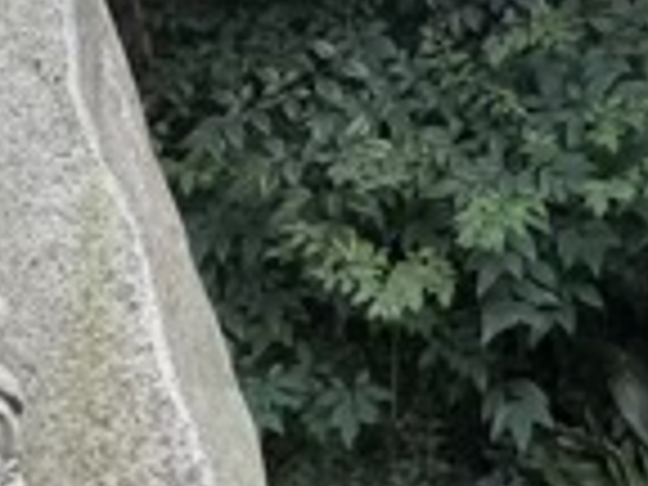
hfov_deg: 13.6
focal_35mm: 126
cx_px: -594
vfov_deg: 11.6
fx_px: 2359
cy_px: 515
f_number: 1.6
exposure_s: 1/304
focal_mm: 5.96
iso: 50
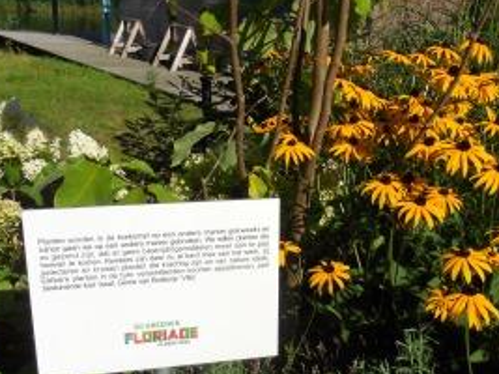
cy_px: 245
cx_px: 275
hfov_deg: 44.8
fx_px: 605
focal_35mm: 42
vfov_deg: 34.1
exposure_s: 1/640
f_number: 6.2
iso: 125
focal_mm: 4.5
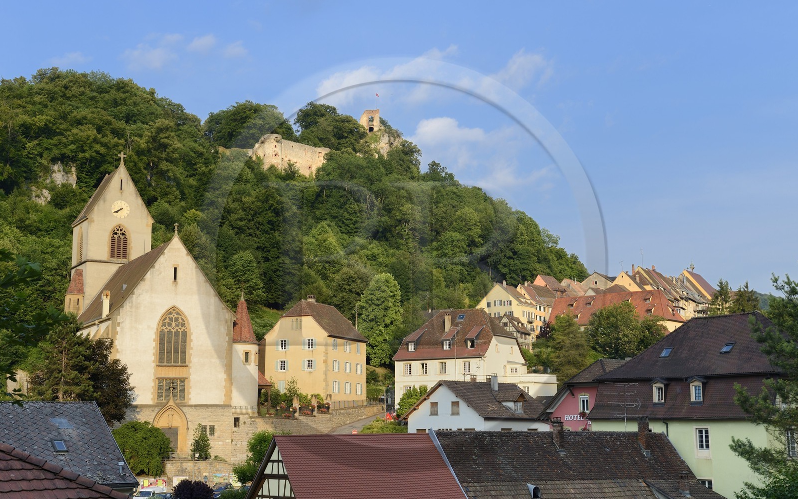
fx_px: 1109
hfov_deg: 39.6
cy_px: 264
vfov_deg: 25.3
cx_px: 399
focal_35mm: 51
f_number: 9
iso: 200
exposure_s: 1/200
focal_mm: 50
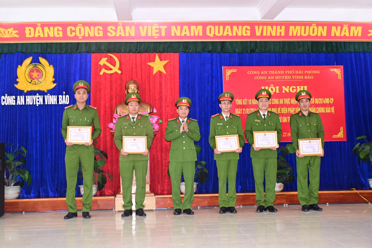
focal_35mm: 45
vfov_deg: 29.9
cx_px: 186
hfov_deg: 43.6
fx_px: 465
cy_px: 124
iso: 2000
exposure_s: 1/200
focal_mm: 30
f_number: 4
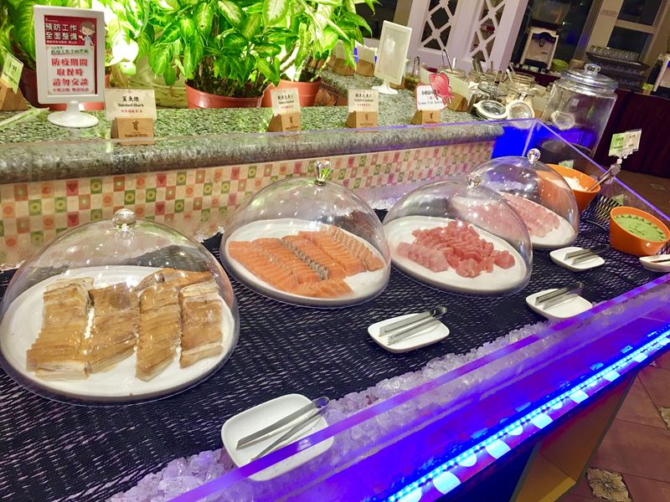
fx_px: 561
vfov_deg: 48.2
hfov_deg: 61.7
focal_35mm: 29
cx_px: 335
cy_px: 251
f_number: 2.2
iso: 40
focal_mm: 4.15
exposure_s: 1/15
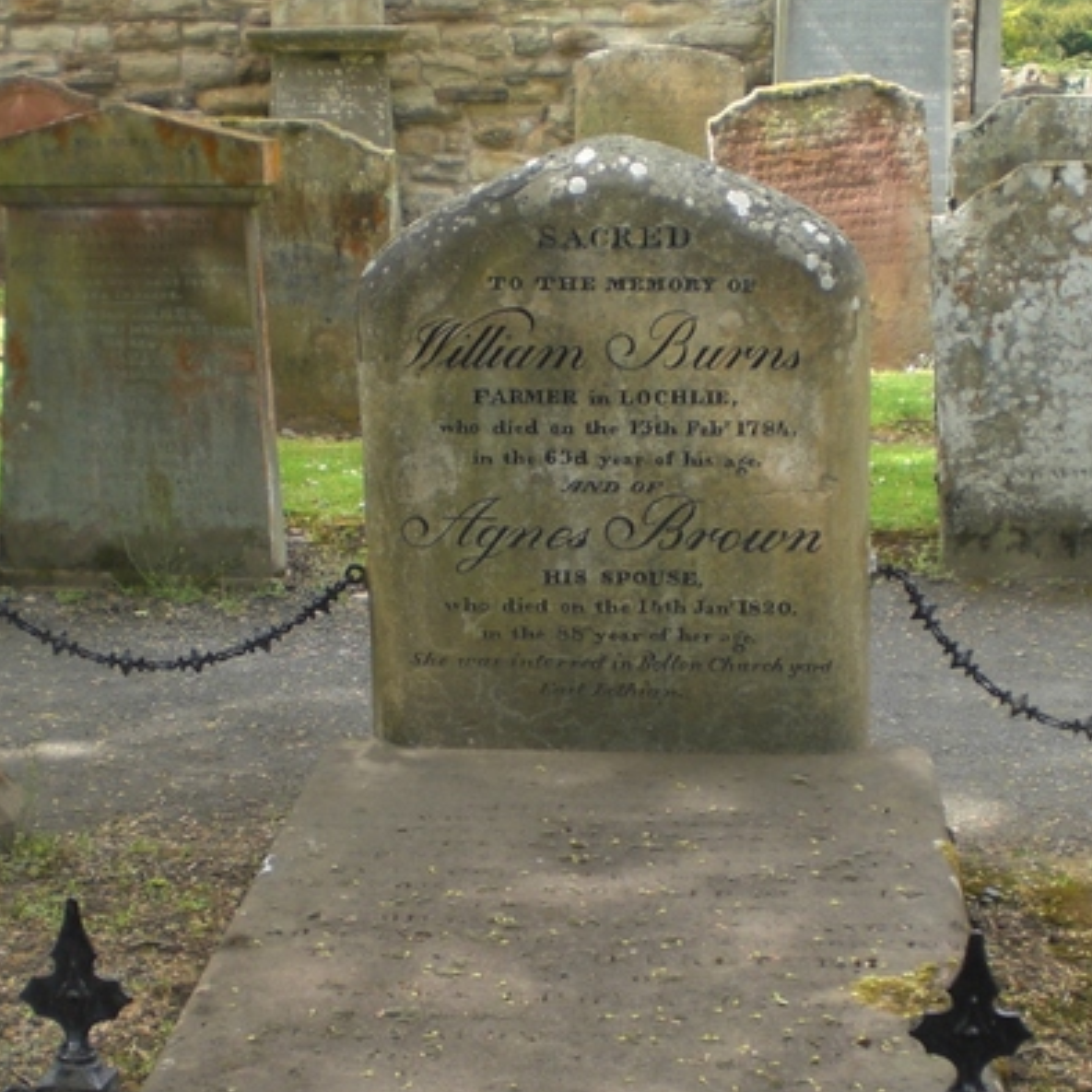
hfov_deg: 25.3
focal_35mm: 68
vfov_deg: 25.2
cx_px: 429
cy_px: 746
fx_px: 2427
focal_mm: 6.3
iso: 50
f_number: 3.1
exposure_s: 1/125
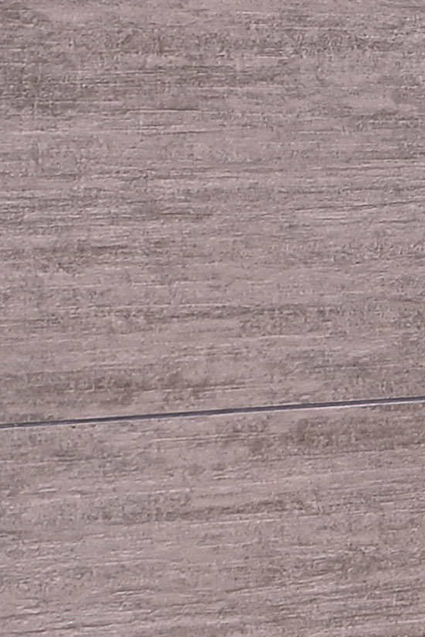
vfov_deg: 19.2
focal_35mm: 103
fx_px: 1824
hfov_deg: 6.2
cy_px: -13
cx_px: 2165
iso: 200
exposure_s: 1/1.6
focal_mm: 14
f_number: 9
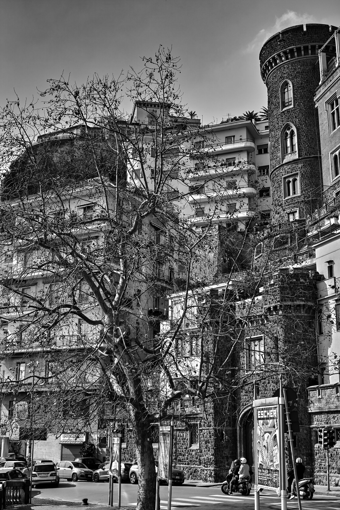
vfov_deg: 43.6
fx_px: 637
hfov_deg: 29.9
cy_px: 255
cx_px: 170
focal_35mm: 45
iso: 100
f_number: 9
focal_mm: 30
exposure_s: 1/320
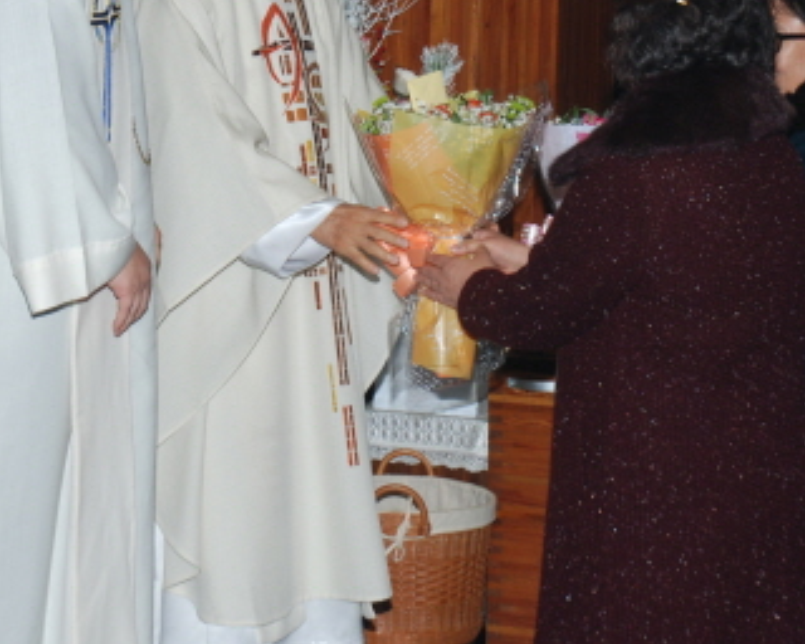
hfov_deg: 16.4
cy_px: 169
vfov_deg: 13.1
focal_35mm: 117
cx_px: 548
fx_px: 2788
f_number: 7.1
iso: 200
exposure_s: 1/60
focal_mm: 38
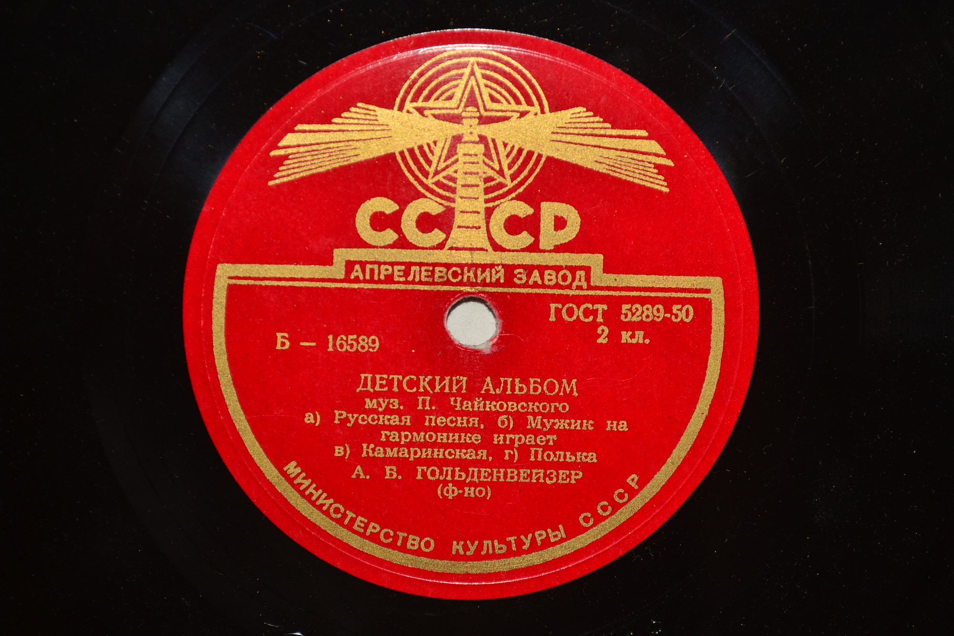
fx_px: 2186
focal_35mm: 82
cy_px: 318
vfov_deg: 16.6
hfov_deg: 24.6
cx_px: 477
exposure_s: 1/60
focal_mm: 55
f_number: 6.3
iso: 100
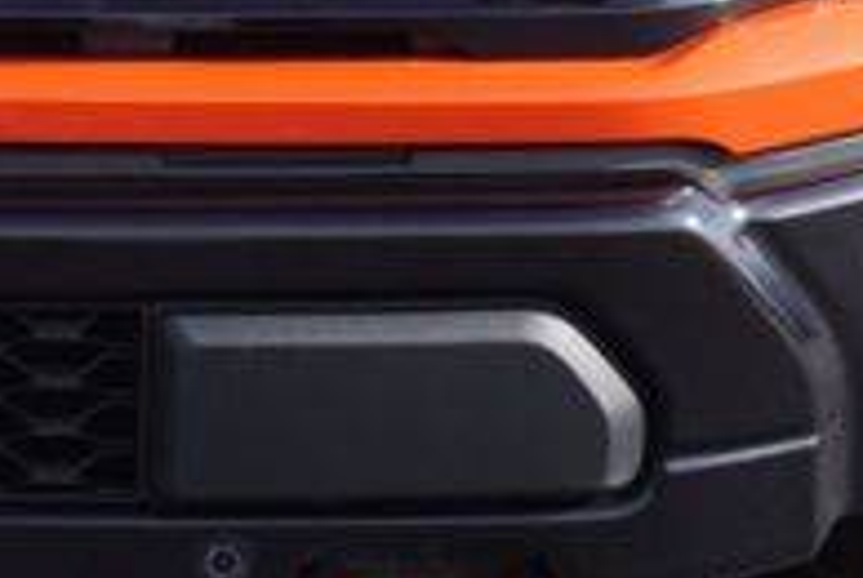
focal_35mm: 190
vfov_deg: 7.1
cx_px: -294
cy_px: -276
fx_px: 4562
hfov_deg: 10.5
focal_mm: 24
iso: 100
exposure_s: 1/125
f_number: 9
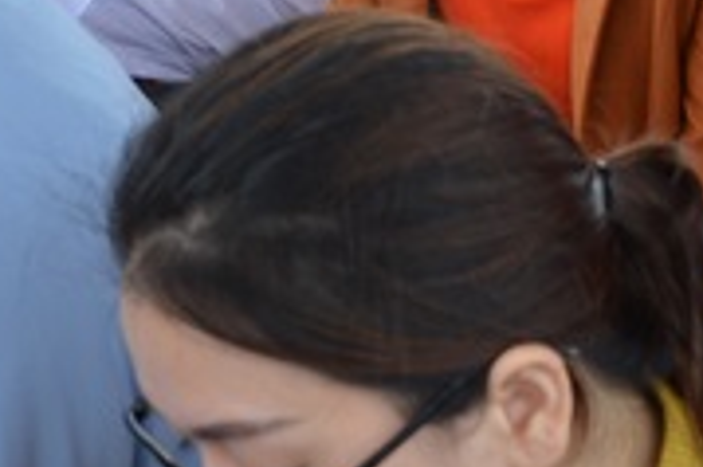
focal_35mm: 191
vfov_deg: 7.2
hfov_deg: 10.7
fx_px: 3723
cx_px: -39
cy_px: 45
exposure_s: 1/160
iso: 640
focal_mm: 35
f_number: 7.1
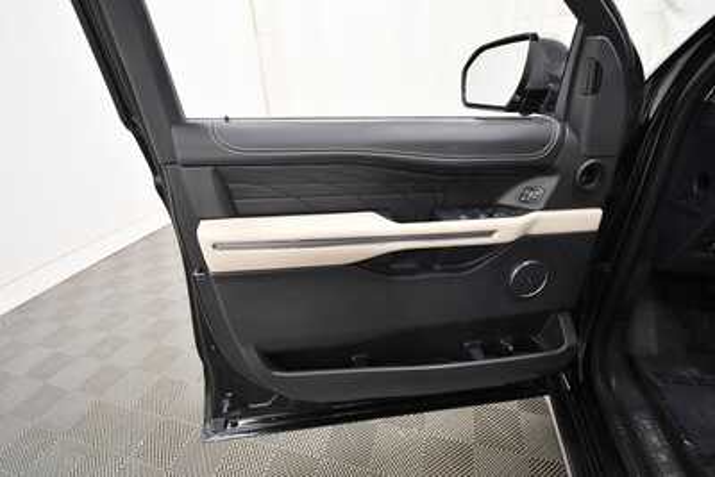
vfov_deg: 77.4
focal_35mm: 15
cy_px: 238
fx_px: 298
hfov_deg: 100.4
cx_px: 358
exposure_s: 1/125
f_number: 4.5
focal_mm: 10
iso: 1600
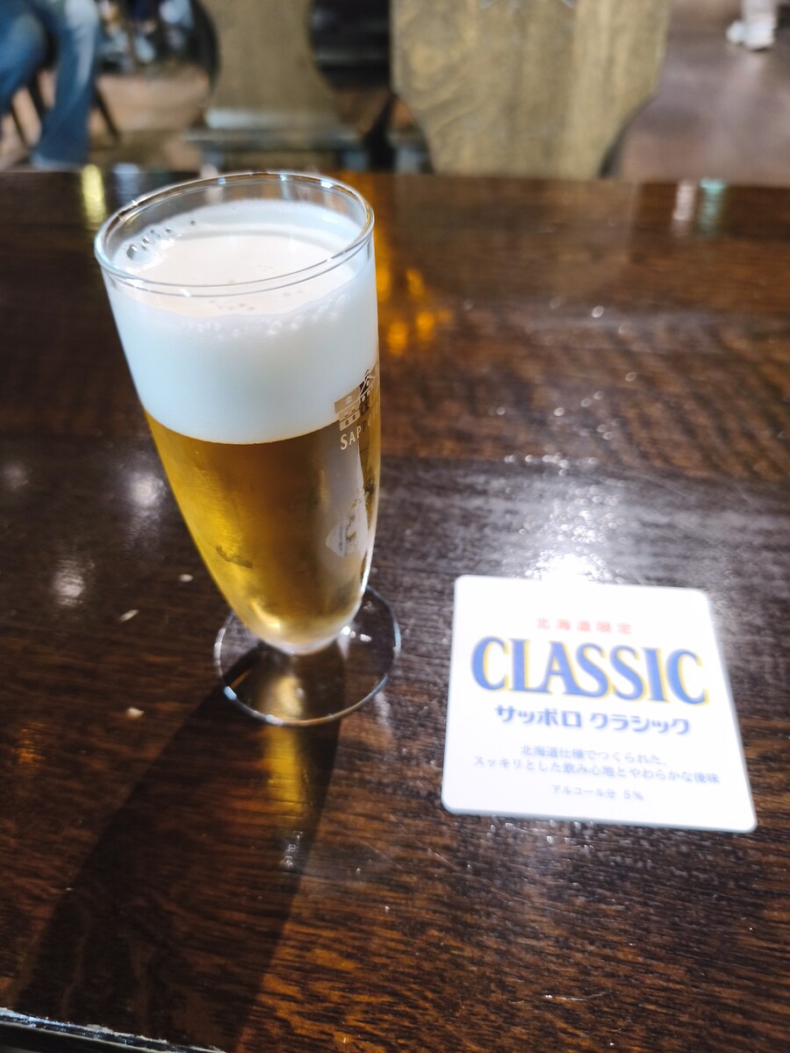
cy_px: 526
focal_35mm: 23
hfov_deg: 58.9
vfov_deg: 73.9
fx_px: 700
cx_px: 395
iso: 1000
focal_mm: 6.18
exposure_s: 1/40
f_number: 1.65
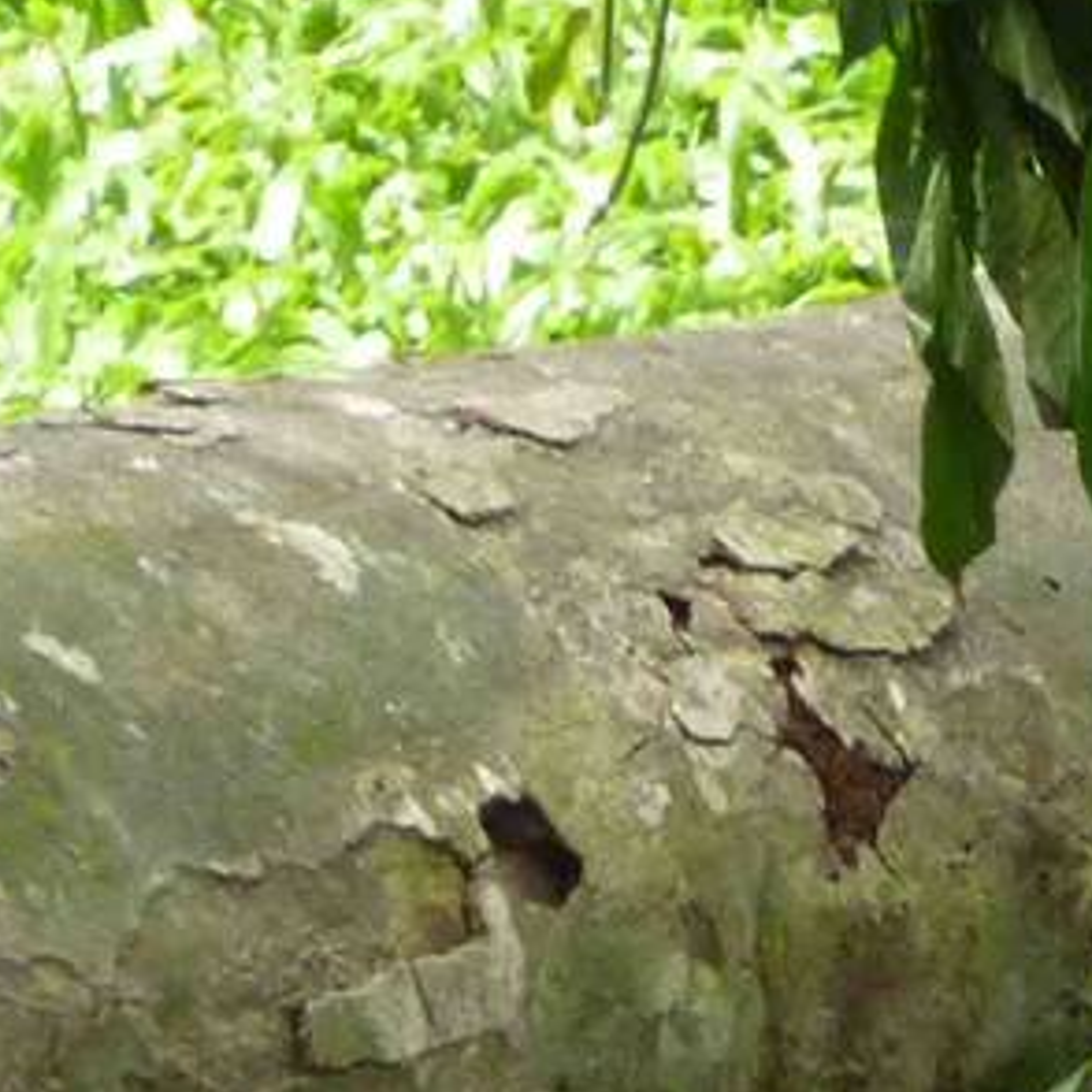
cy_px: 2058
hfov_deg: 1.2
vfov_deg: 1.2
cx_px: 1917
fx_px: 51537
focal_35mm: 1444
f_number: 4.9
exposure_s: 1/125
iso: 160
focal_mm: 49.2
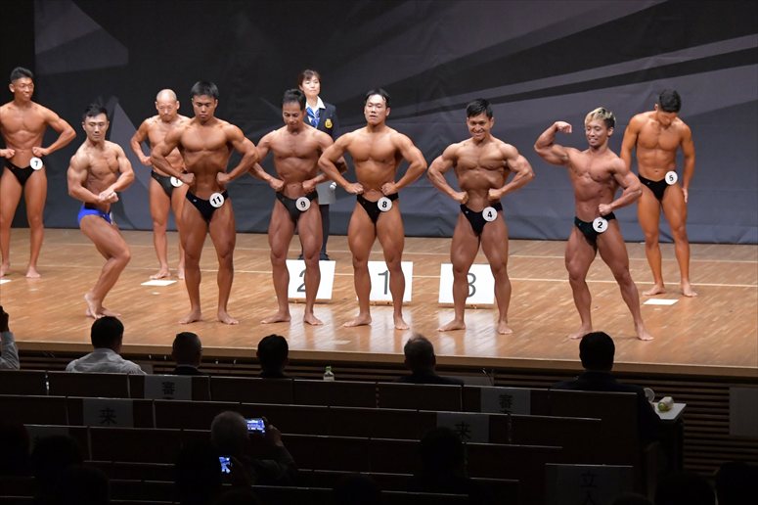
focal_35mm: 138
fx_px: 2904
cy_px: 252
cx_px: 379
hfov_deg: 14.9
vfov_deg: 9.9
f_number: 5.6
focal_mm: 92
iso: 8000
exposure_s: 1/400
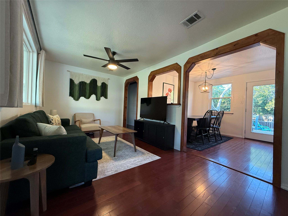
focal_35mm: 14
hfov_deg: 102.1
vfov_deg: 85.7
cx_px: 144
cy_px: 108
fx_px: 116
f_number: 2.2
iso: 320
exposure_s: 1/60
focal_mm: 2.22
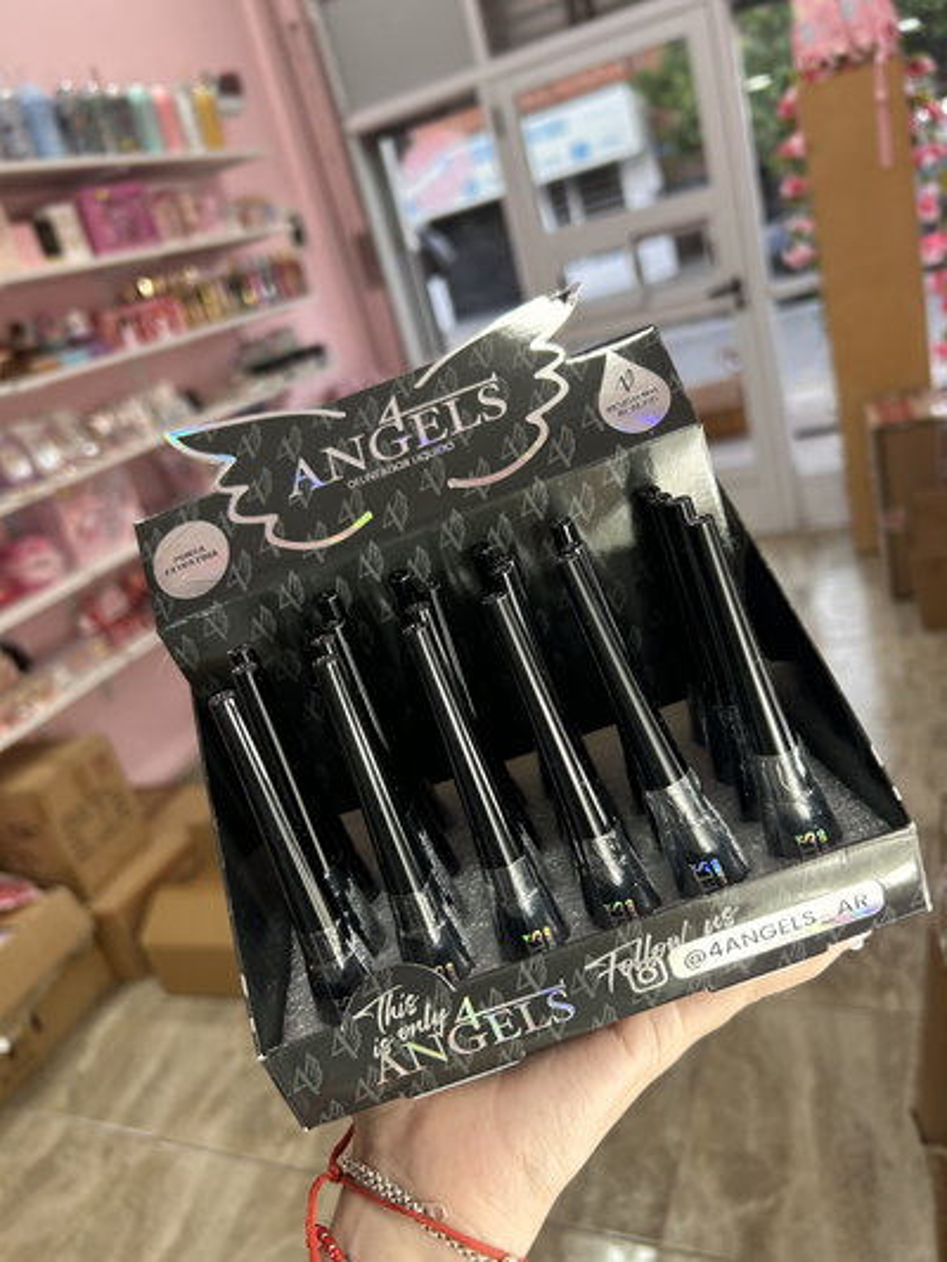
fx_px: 948
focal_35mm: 26
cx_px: 474
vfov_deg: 67.3
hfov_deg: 53.1
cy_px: 631
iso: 80
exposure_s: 1/50
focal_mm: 5.7
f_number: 1.5
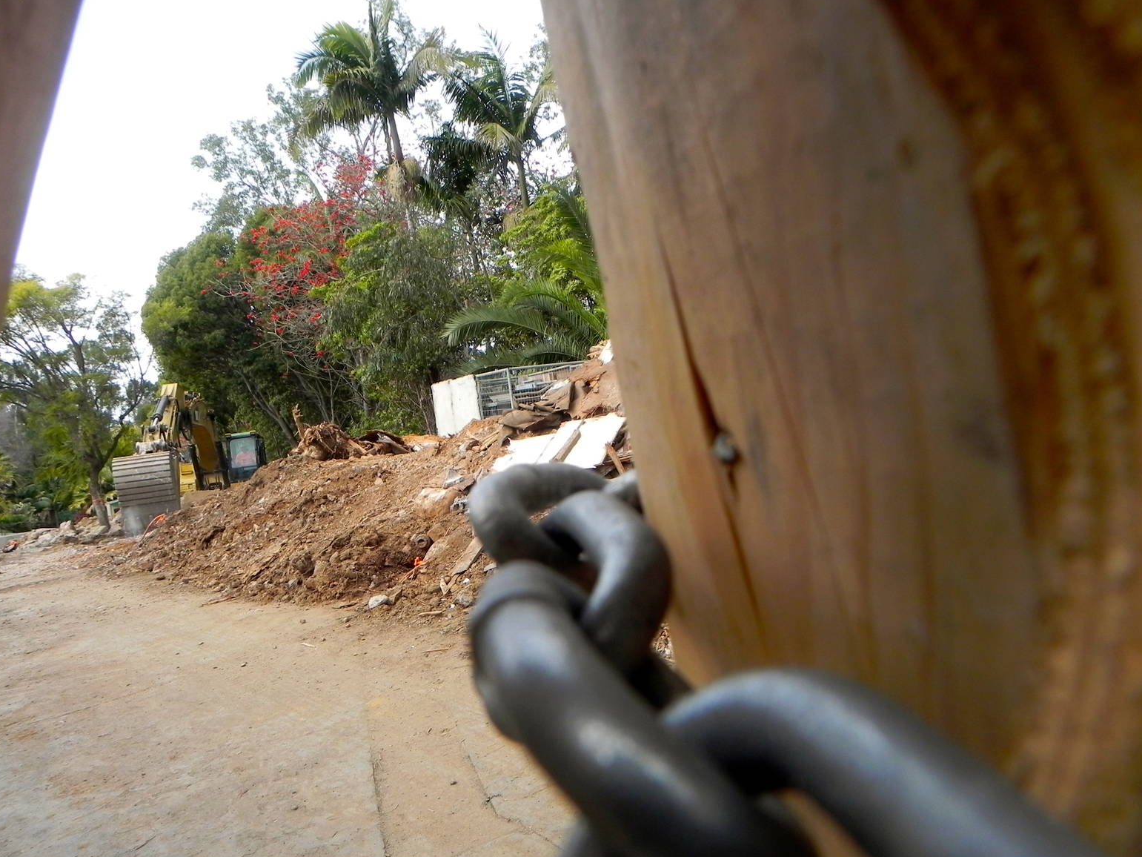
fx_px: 891
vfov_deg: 51.4
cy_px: 431
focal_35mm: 27
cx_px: 576
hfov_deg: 65.3
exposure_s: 1/207
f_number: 5
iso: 160
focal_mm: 4.6
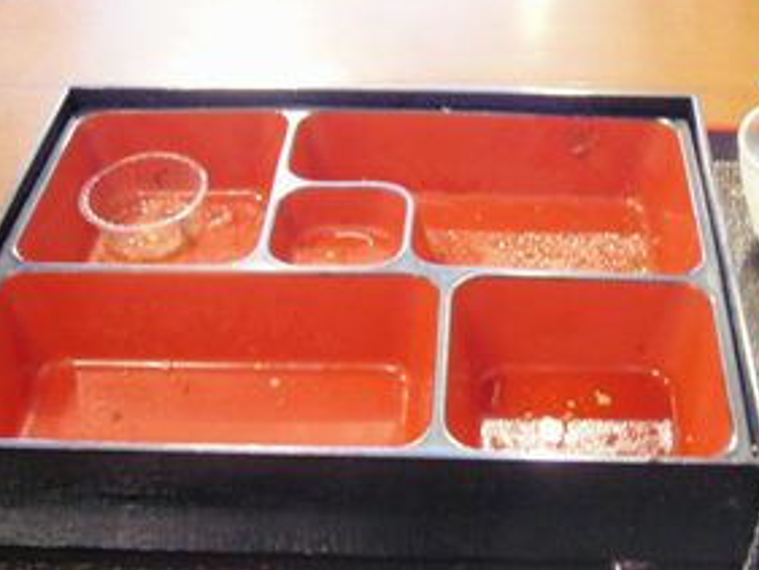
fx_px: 1185
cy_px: 327
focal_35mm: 54
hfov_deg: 35.1
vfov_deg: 27.0
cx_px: 513
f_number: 3.2
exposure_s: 1/1.7
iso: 200
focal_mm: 6.3
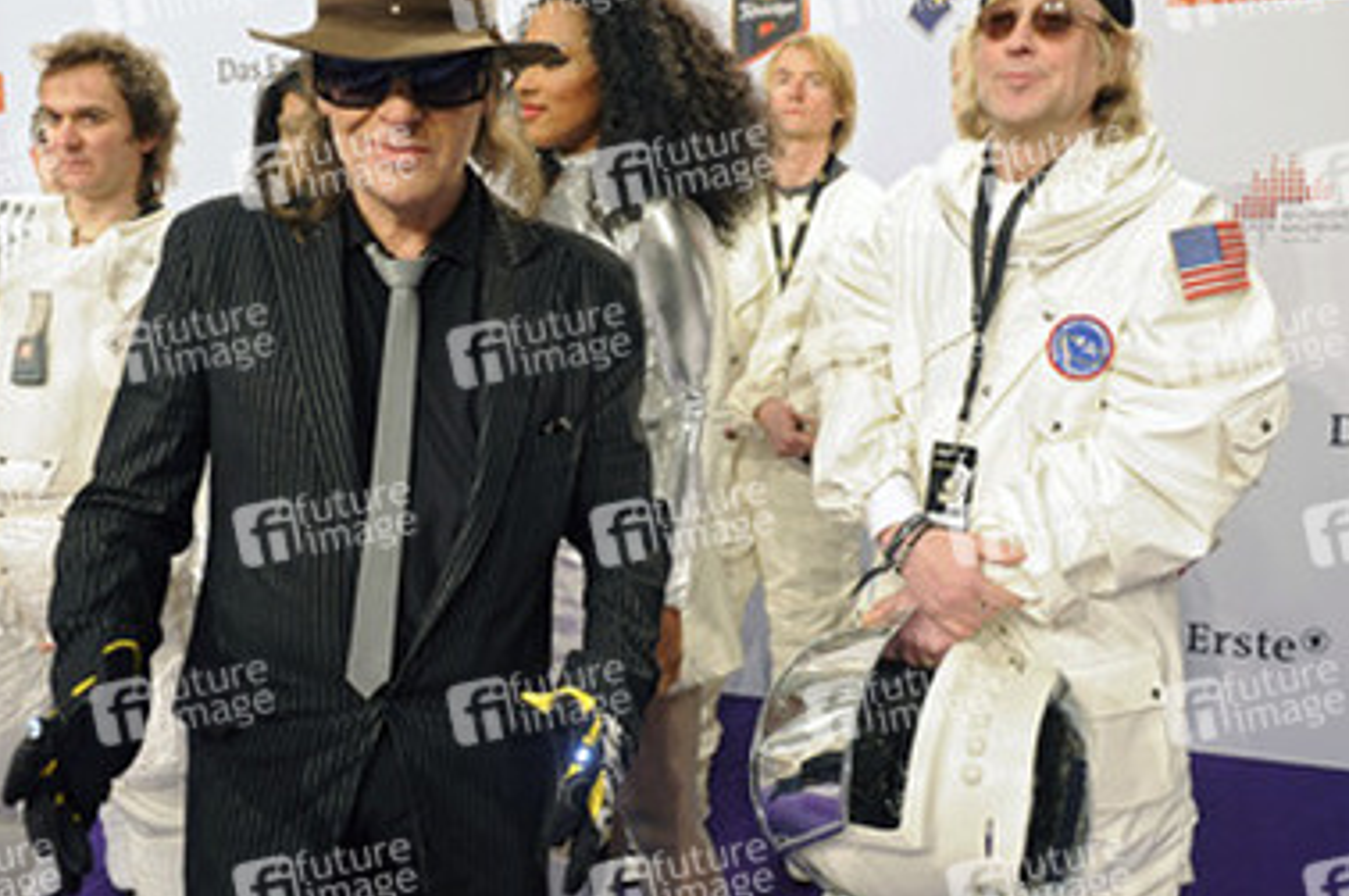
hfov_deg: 51.8
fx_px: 1385
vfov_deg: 35.8
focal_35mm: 37
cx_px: 587
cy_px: 436
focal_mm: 31
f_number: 5
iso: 2000
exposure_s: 1/320
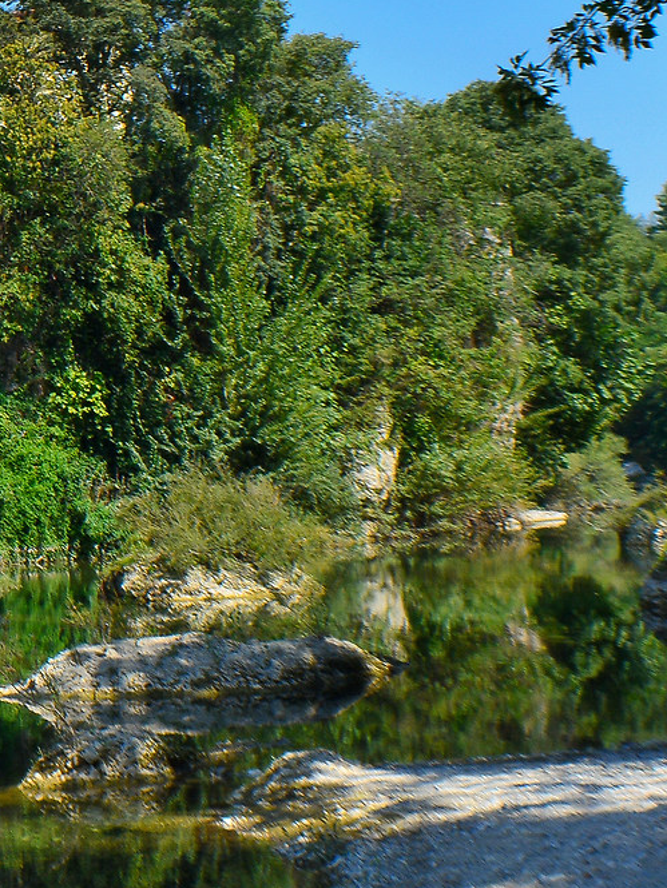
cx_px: -465
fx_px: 3075
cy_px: -80
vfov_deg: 16.0
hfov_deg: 11.6
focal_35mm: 120
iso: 125
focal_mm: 23
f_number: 11
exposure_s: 1/125
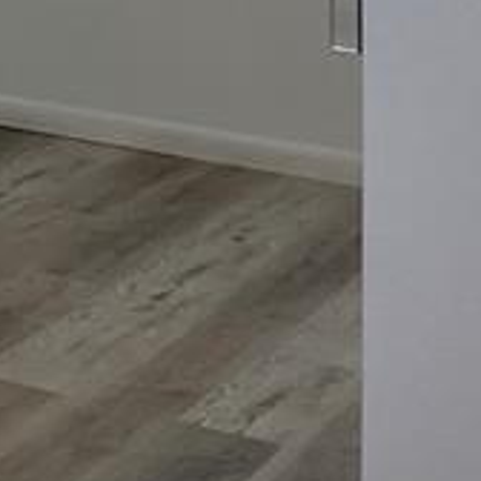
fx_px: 2201
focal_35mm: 140
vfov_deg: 11.4
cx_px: -939
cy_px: -441
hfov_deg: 9.7
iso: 80
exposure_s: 1/60
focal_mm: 5.1
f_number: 1.6
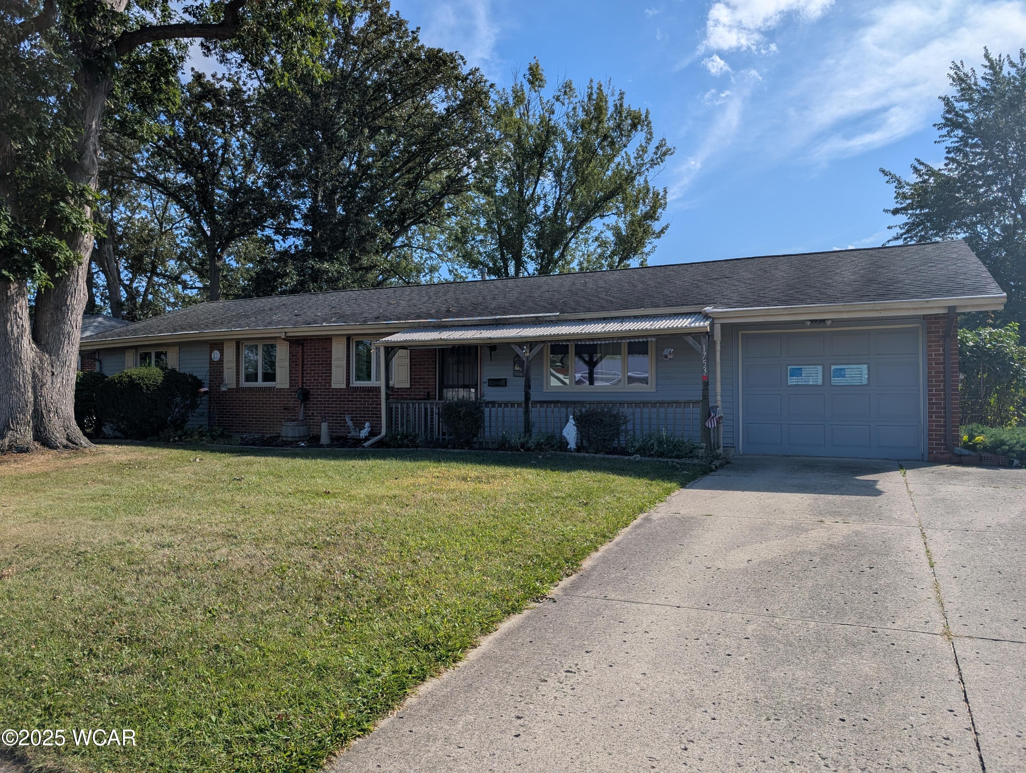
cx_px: 513
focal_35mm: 24
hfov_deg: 71.5
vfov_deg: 56.9
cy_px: 386
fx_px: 712
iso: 19
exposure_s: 1/1381
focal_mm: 6.9
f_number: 1.68
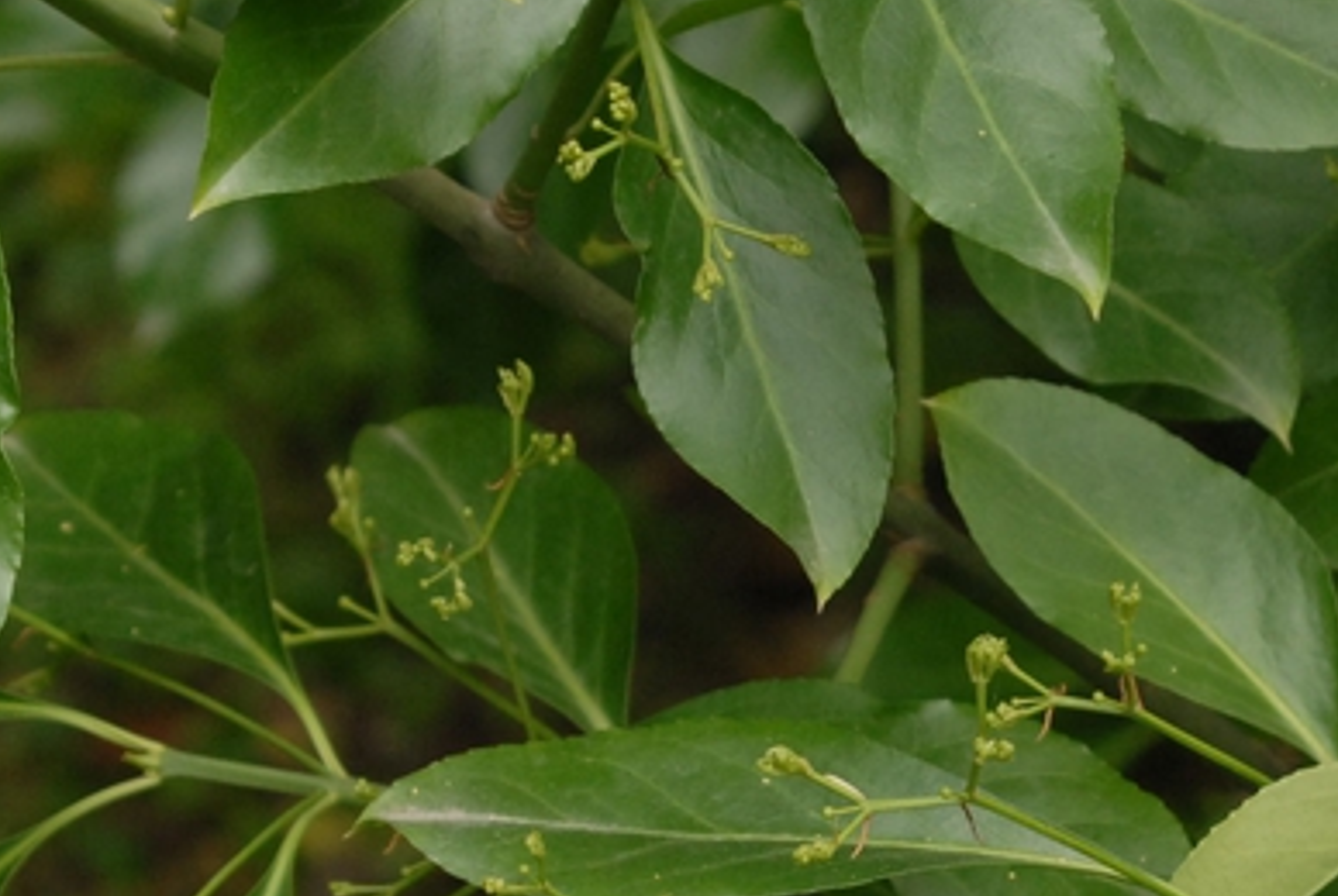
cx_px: 952
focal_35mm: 182
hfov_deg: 11.3
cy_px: 670
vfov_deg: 7.6
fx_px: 6775
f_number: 6.3
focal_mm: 46
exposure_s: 1/160
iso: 400
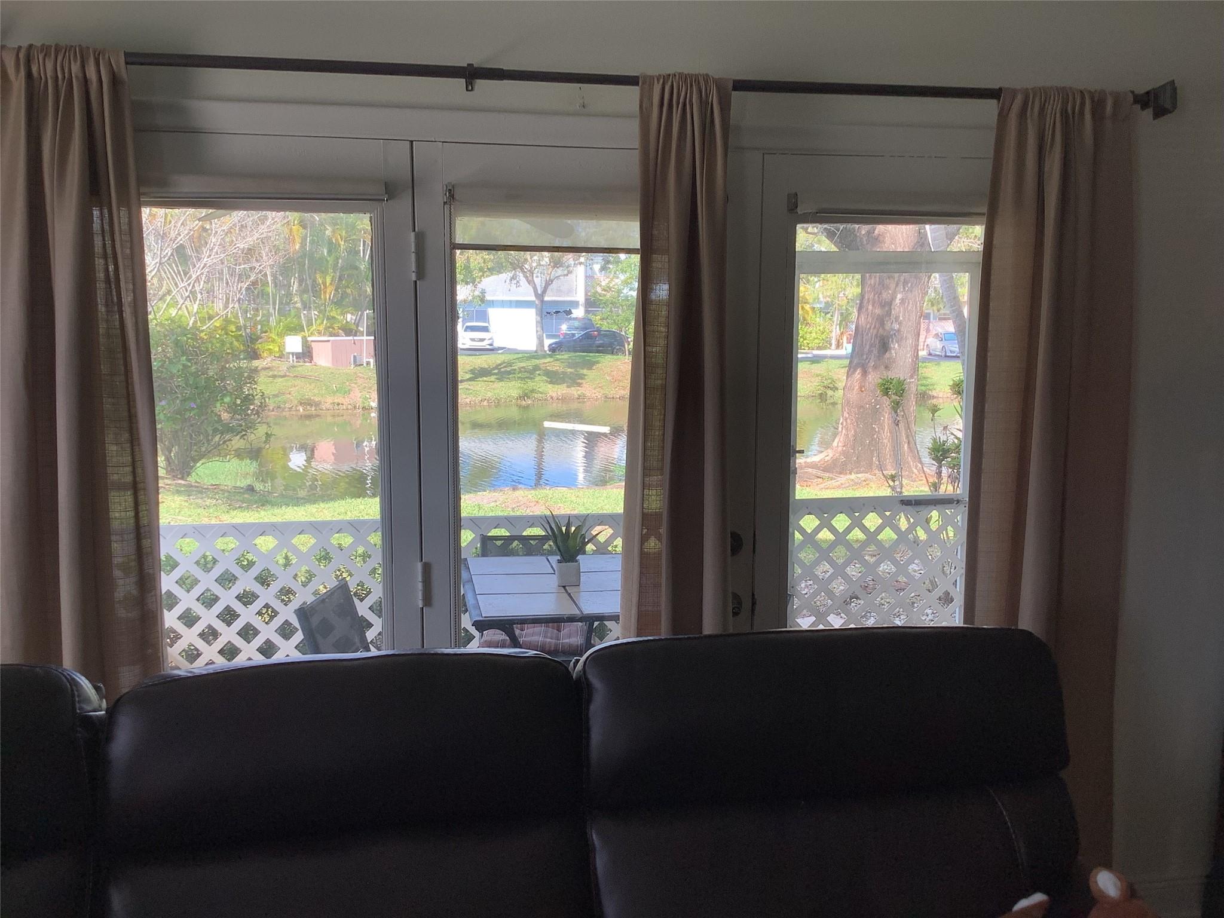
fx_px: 1096
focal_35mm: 31
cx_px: 612
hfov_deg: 58.4
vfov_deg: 45.4
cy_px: 459
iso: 50
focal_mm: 3.3
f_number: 2.4
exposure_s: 1/120
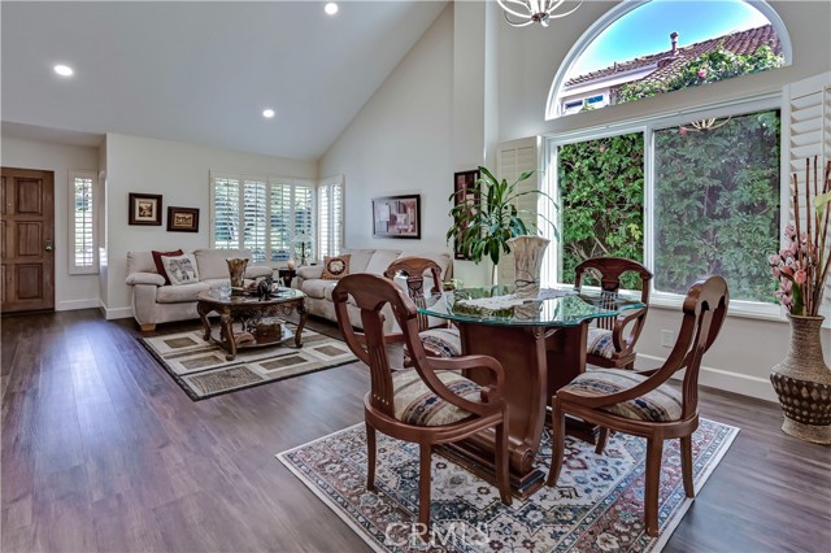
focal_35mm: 16
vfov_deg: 72.0
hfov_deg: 95.0
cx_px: 416
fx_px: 381
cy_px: 276
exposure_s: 1/500
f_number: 7.1
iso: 400
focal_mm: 16.5
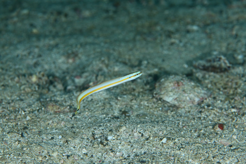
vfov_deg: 13.0
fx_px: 717
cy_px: 82
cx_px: 123
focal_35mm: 105
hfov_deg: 19.5
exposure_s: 1/250
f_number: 9
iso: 100
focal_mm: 105
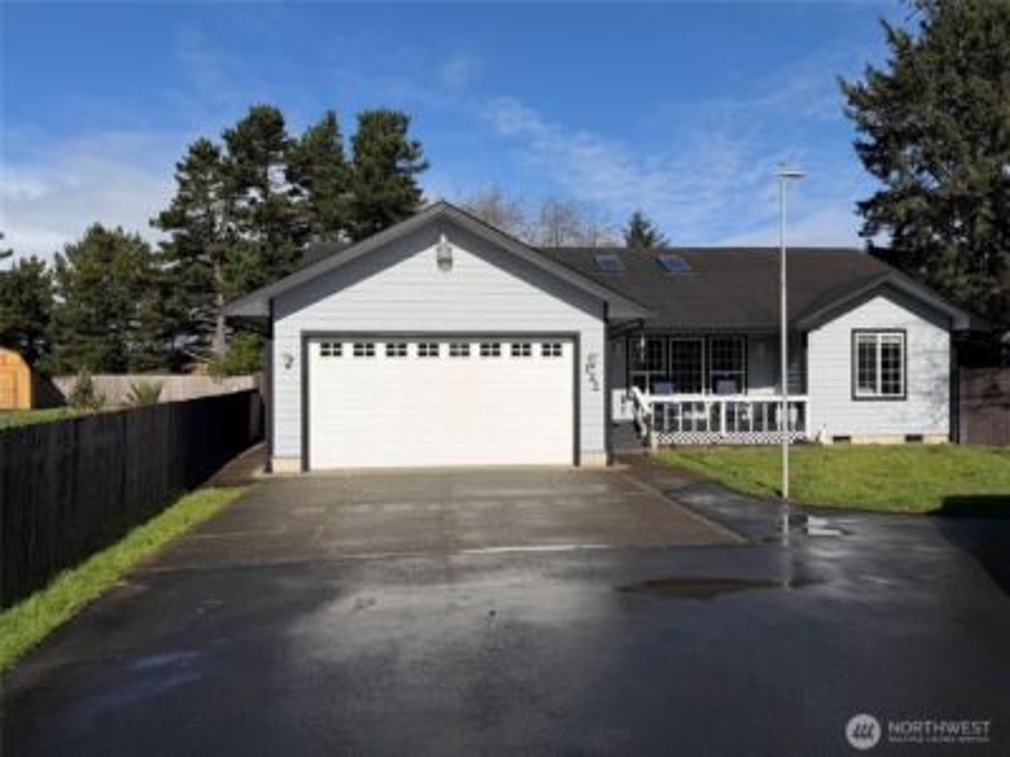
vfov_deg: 56.8
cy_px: 378
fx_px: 700
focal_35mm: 24
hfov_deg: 71.6
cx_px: 505
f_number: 1.78
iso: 80
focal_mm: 6.76
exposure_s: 1/8130
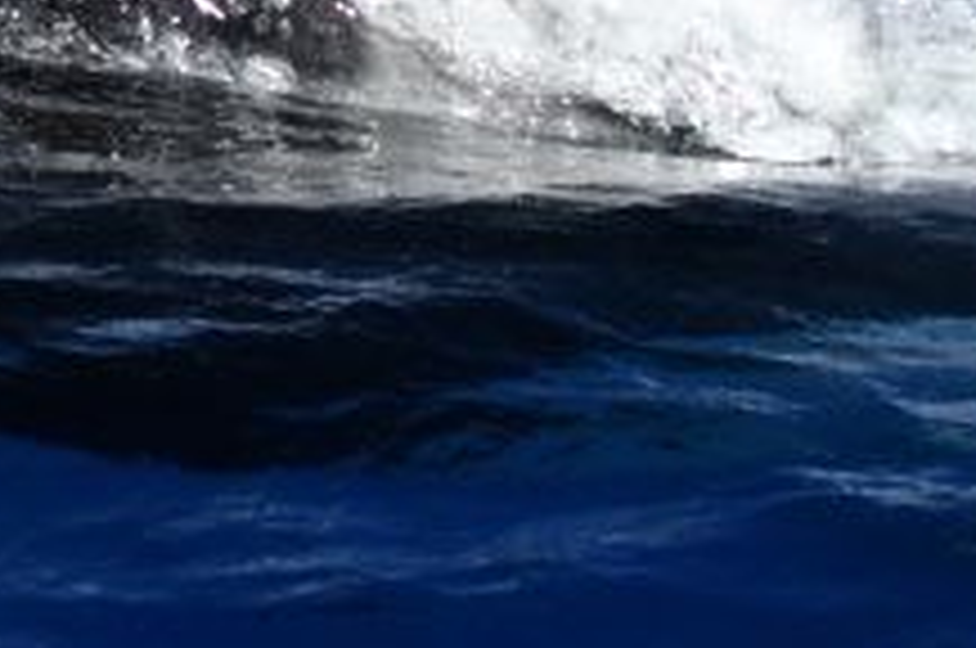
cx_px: -396
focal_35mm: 535
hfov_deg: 3.8
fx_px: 14483
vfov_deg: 2.6
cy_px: -439
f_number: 5.6
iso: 1100
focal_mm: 145
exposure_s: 1/8000
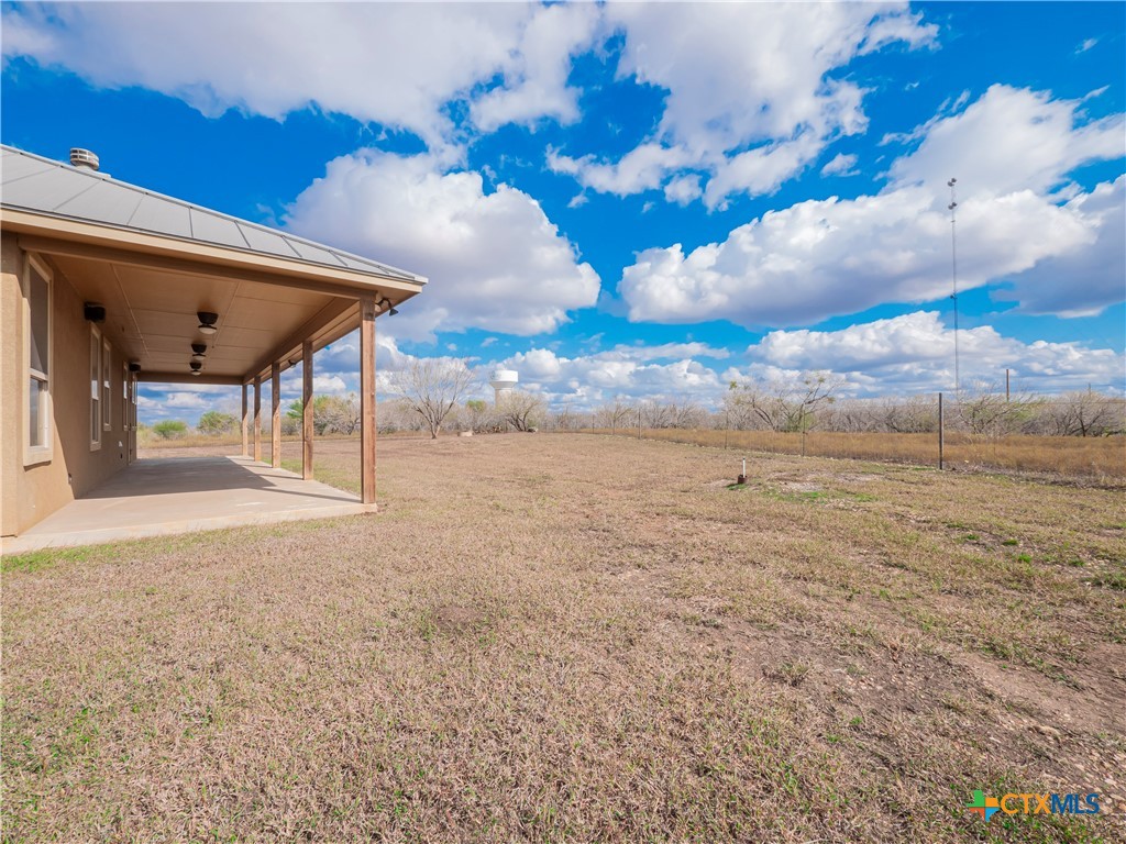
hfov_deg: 102.1
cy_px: 422
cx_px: 563
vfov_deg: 85.7
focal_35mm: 14
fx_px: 455
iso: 200
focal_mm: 7
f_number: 11
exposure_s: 1/160
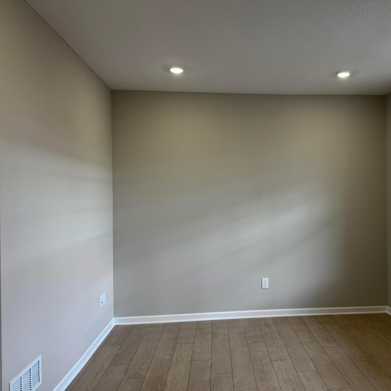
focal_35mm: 29
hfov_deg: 54.7
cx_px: 255
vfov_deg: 55.6
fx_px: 371
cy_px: 196
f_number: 1.78
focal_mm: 6.76
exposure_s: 1/170
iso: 80
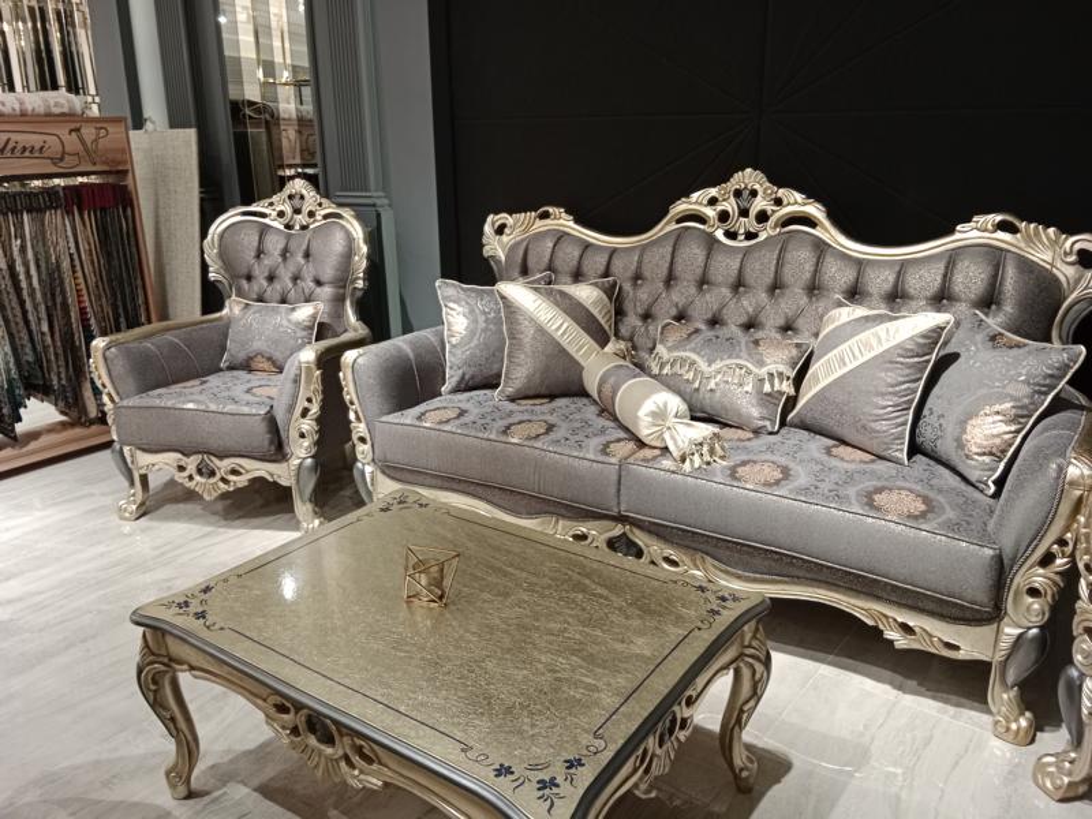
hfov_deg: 67.3
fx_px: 820
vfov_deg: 53.1
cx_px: 546
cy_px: 410
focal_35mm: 26
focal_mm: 3.96
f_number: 1.8
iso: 892
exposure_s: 1/33.3
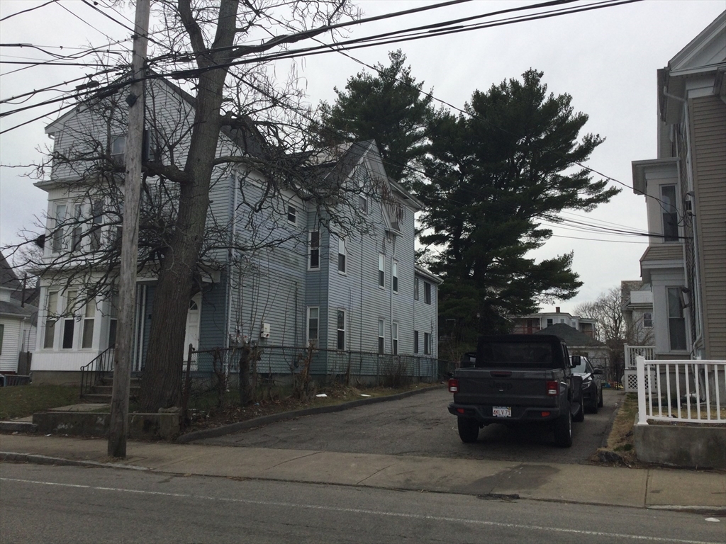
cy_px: 272
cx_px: 363
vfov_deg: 45.4
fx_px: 650
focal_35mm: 31
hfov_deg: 58.4
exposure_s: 1/1508
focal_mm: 3.3
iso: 25
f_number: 2.4
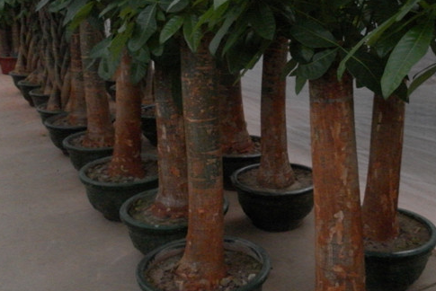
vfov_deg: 27.9
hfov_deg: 40.4
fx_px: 582
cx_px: 306
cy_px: 93
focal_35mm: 48
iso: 400
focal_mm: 4.9
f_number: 3.2
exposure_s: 1/8
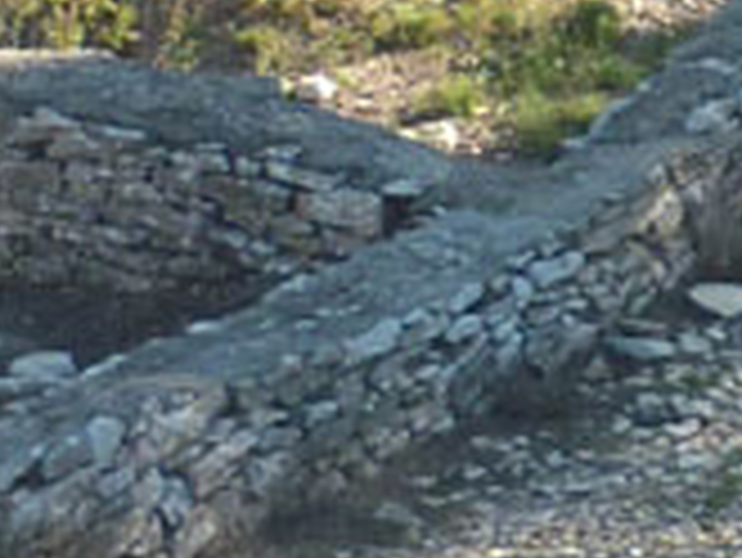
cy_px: -770
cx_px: 1668
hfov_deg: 8.0
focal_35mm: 233
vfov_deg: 6.1
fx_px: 4998
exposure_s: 1/250
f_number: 2.8
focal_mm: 5.5
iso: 80
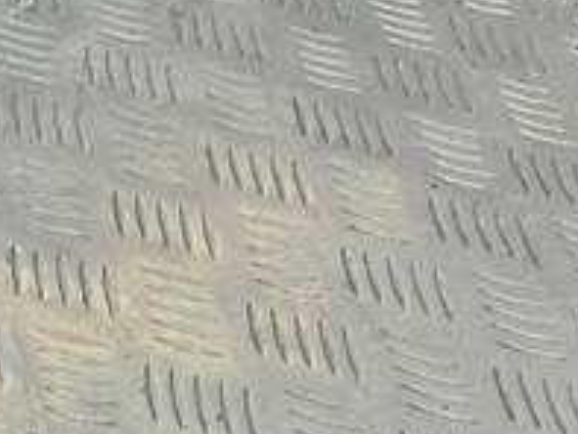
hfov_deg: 12.4
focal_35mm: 130
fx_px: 2172
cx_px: -748
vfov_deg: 10.1
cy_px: -560
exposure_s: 1/50
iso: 100
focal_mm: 4.6
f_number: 1.8
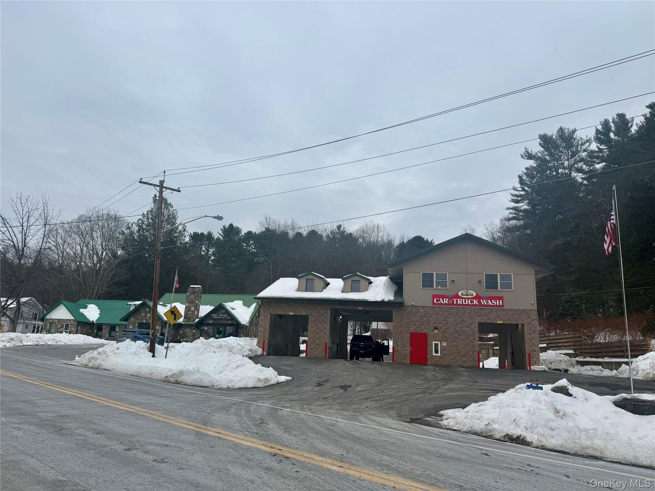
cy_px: 246
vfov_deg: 56.8
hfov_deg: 71.6
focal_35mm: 24
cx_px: 328
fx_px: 454
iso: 80
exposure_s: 1/4975
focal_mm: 6.76
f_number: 1.78
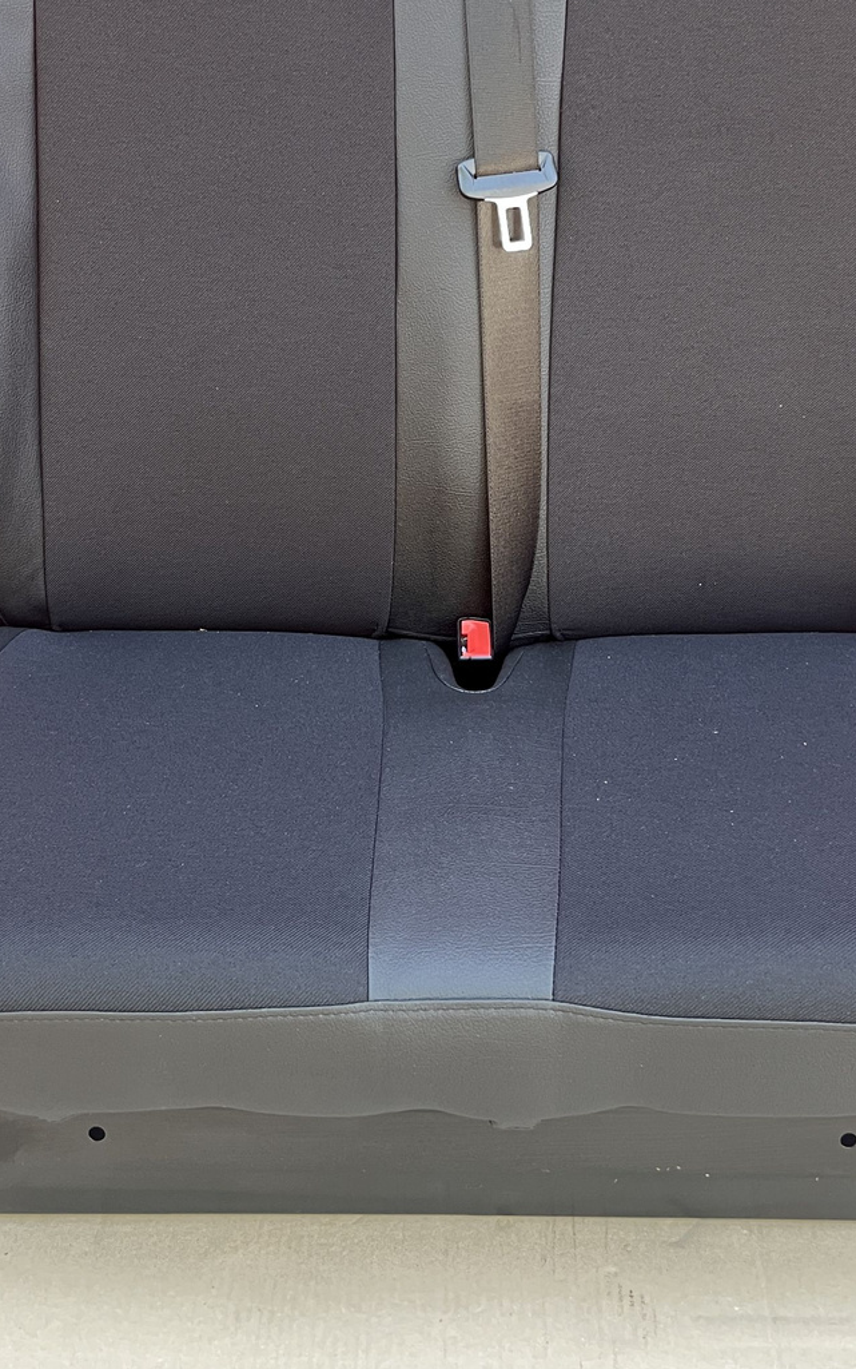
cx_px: 466
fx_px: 1604
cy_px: 463
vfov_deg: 45.5
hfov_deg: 29.9
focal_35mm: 43
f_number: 1.6
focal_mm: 5.1
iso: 125
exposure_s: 1/93
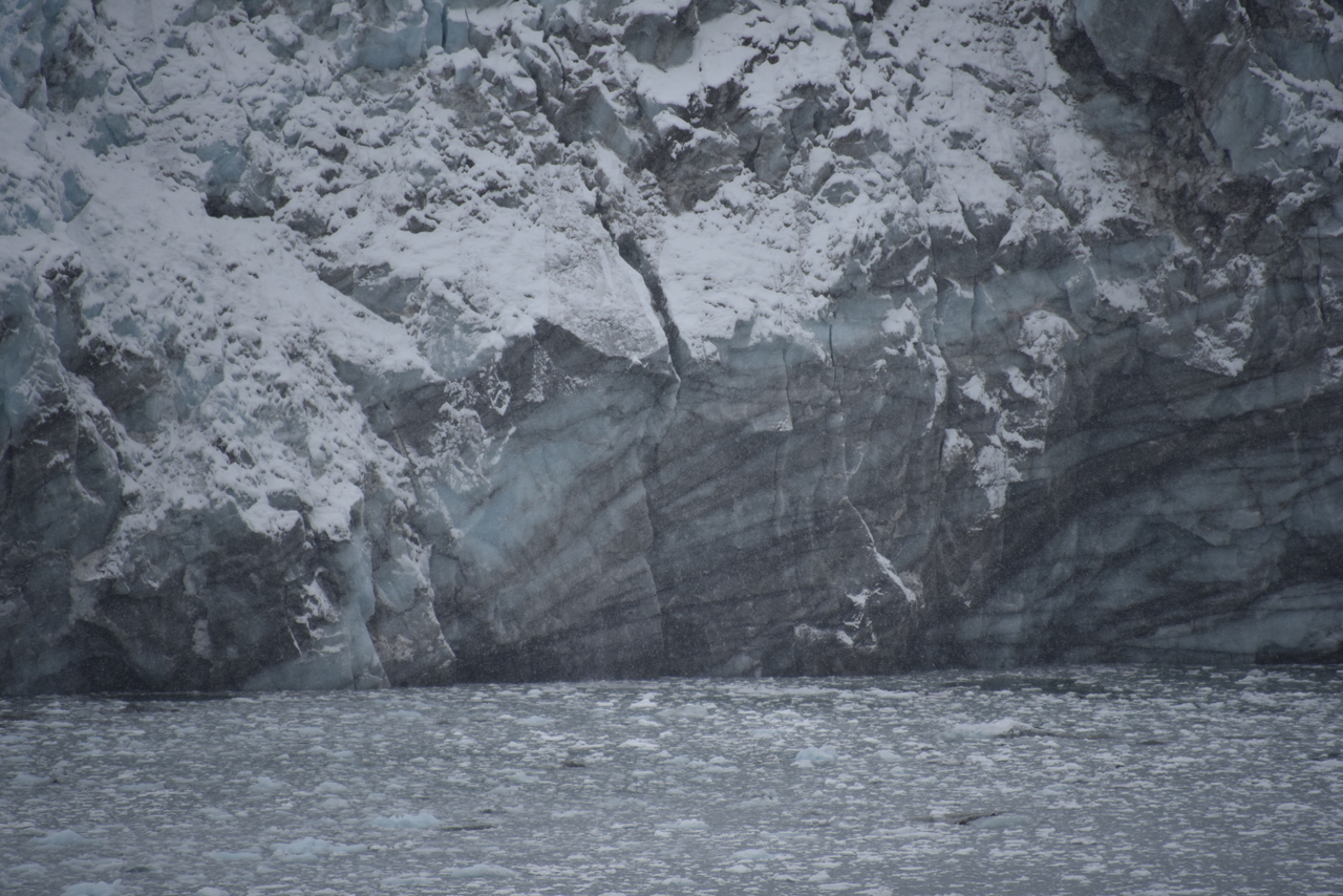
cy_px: 448
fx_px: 11193
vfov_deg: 4.6
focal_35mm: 300
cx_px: 672
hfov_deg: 6.9
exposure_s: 1/640
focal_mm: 300
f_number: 5.6
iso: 360
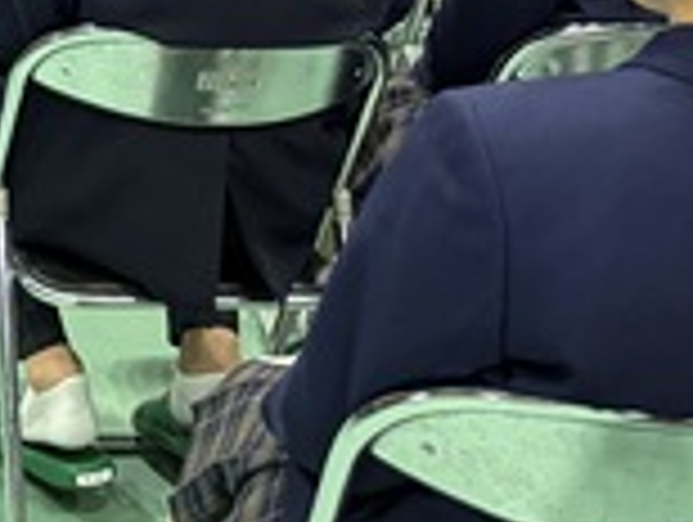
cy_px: -340
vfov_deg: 13.5
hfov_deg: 16.4
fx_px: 2025
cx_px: -547
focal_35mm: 101
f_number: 1.78
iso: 500
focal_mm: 6.76
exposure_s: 1/60
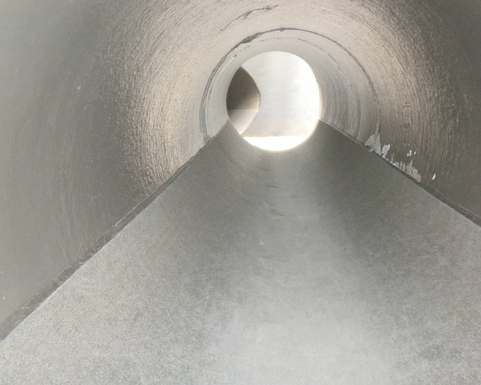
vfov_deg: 38.2
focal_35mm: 39
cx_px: 243
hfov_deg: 46.9
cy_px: 190
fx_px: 555
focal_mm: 6.6
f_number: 3.5
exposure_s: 1/30
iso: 400
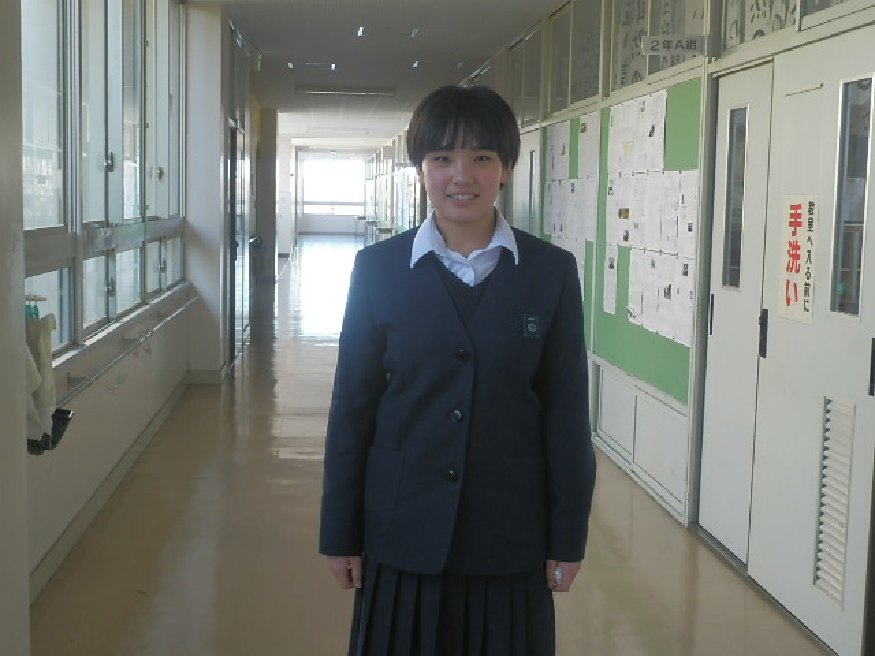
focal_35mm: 46
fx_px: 1163
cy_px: 328
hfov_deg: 41.2
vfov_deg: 31.5
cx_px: 438
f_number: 4.2
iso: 160
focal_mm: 8.3
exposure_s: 1/50
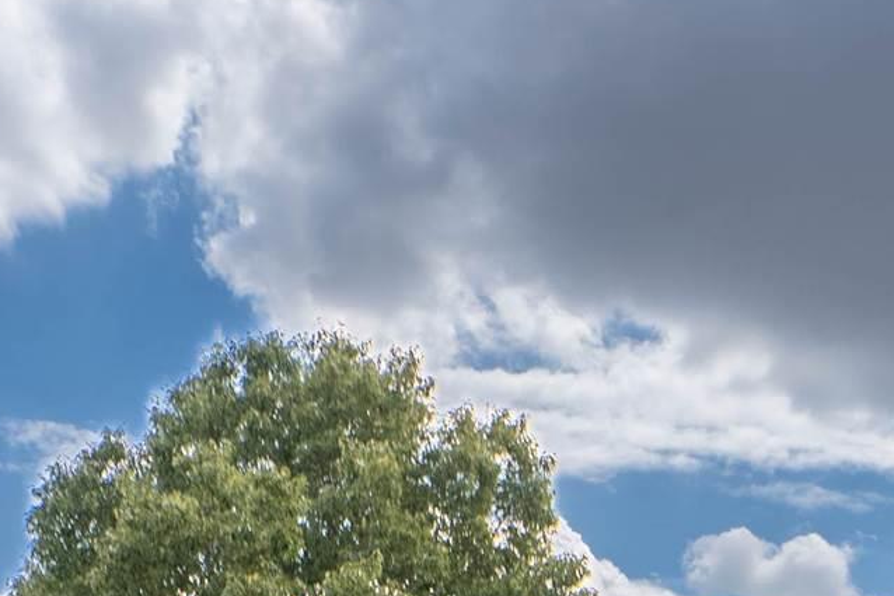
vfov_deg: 16.4
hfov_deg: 25.2
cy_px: 856
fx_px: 1912
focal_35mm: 77
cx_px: 874
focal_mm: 16
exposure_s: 1/1000
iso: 100
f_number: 9
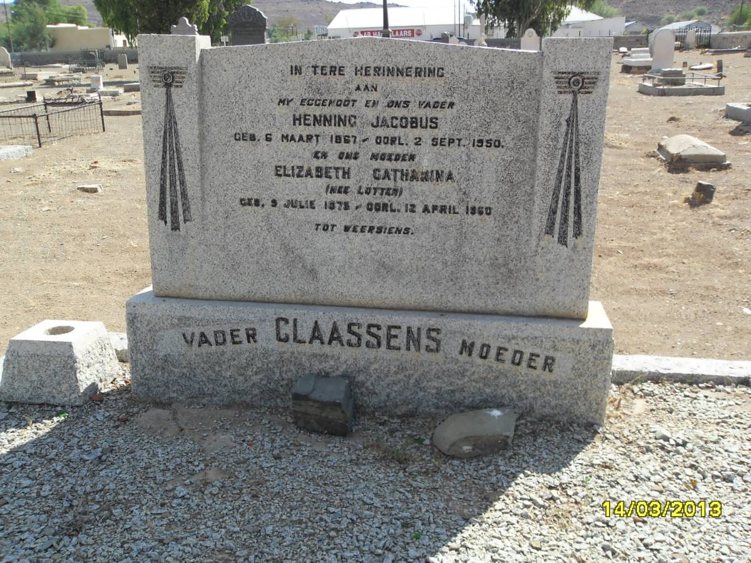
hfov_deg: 52.6
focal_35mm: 35
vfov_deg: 40.7
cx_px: 376
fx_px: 759
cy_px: 282
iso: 80
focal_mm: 6.3
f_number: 8.2
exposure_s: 1/125
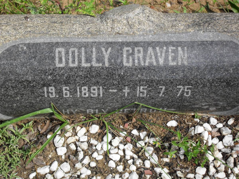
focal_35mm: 77
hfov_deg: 25.3
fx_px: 532
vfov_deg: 19.1
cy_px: 90
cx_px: 120
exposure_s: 1/500
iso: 100
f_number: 5
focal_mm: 13.6
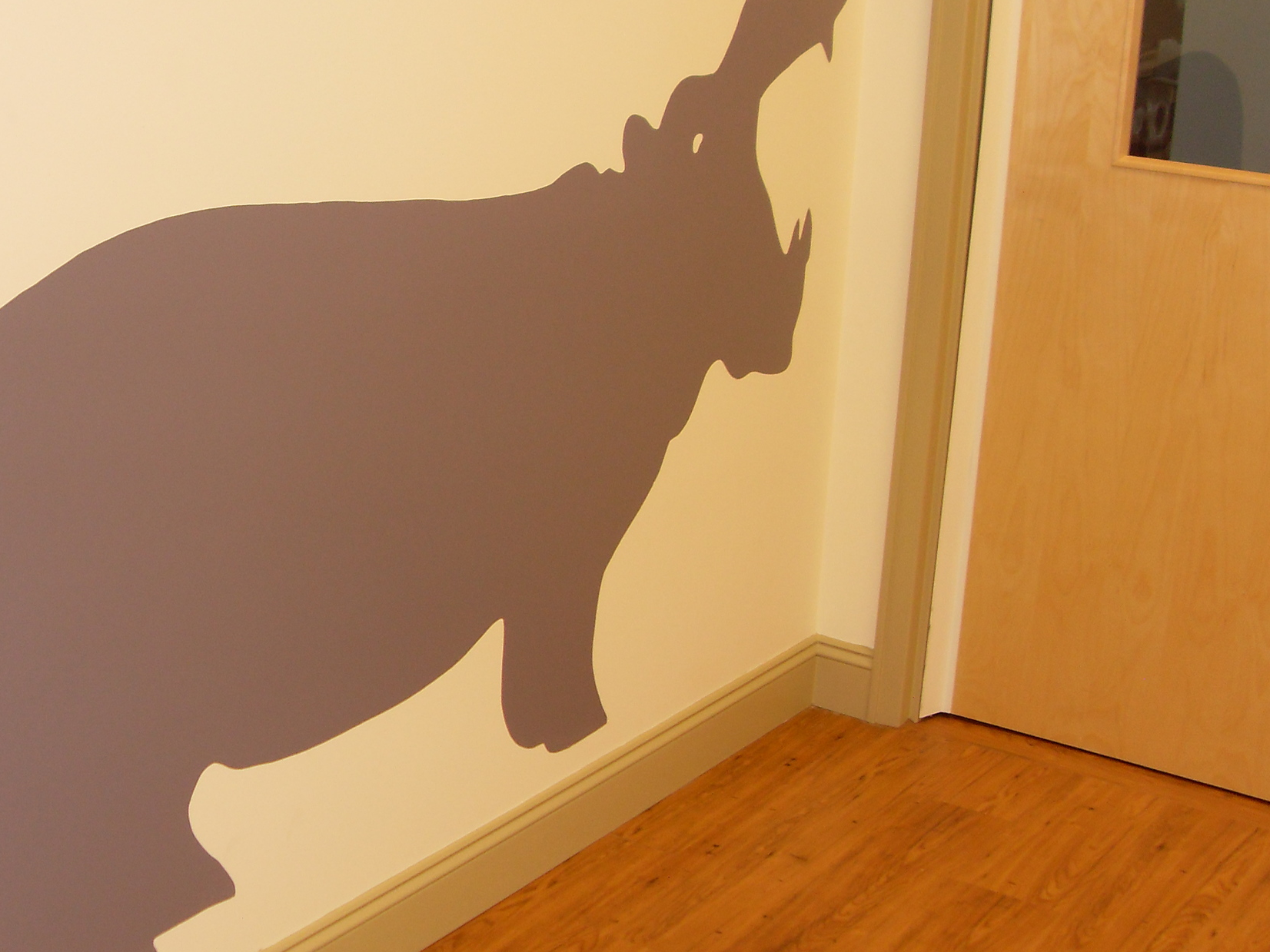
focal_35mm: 56
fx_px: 2055
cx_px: 394
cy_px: 439
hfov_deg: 33.9
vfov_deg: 26.1
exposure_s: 1/45
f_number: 2.8
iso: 100
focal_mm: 6.3
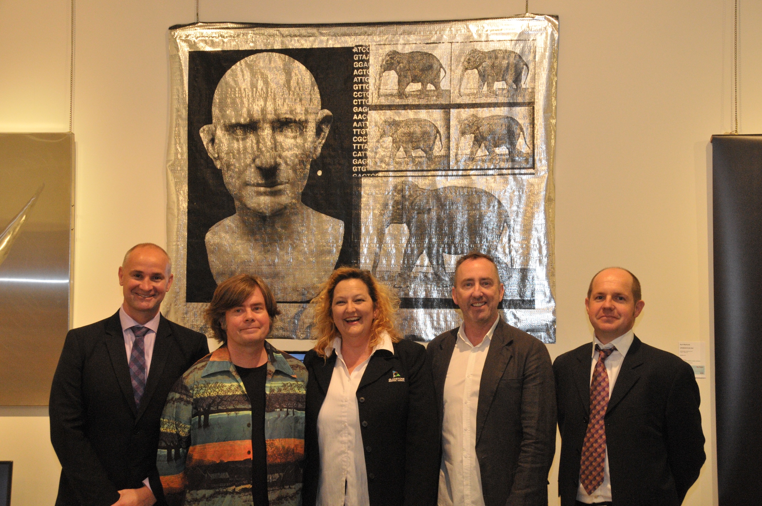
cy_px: 253
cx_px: 381
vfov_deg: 28.0
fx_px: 1015
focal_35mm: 48
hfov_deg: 41.2
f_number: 9
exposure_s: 1/60
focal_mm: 32
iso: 2000
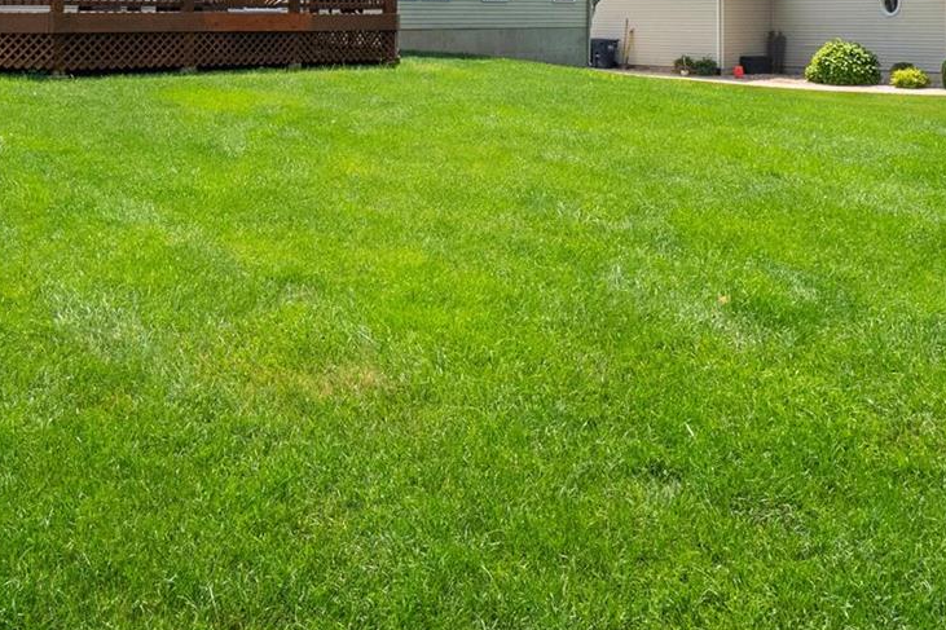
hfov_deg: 53.7
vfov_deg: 35.0
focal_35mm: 35
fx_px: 919
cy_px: 28
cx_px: 339
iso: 400
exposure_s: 1/500
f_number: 8
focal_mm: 8
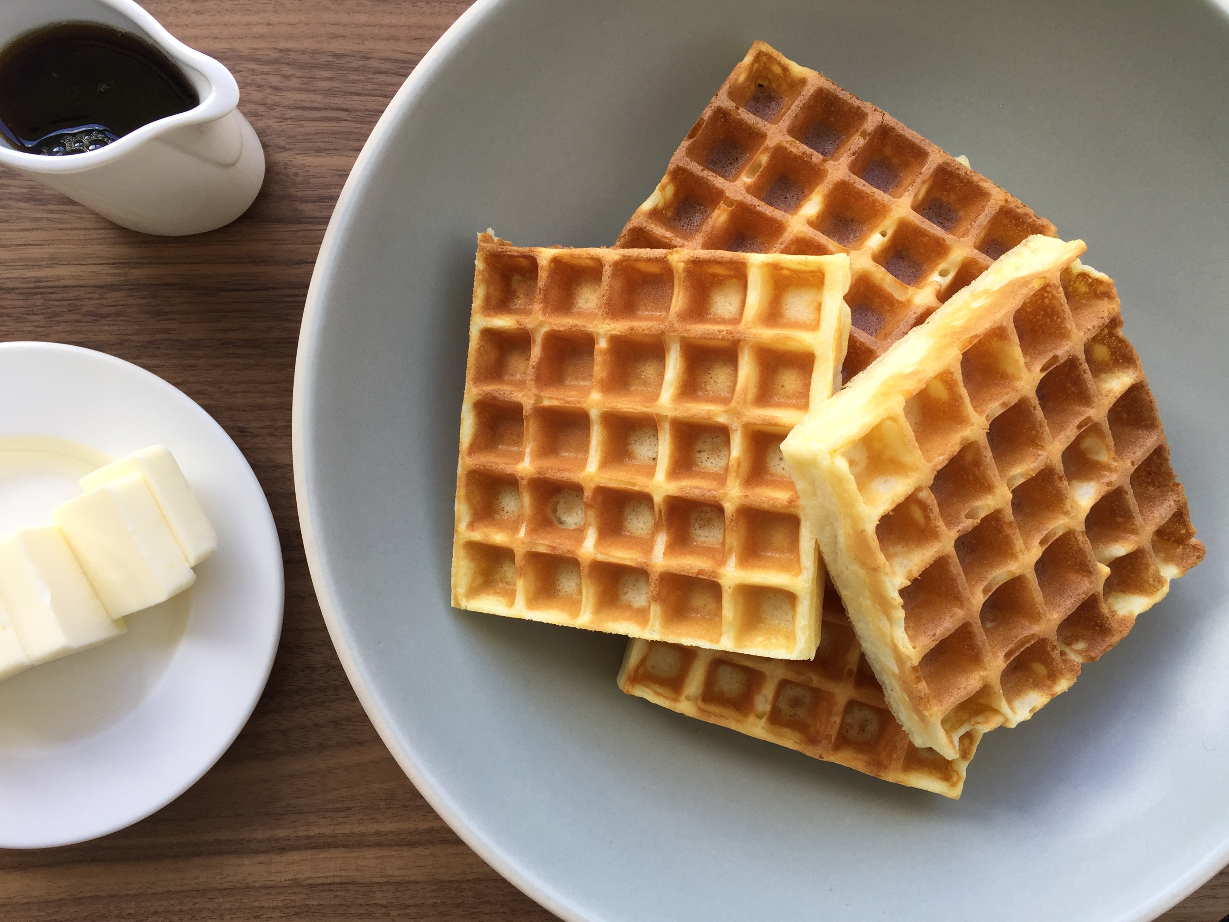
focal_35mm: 29
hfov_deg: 61.7
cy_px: 461
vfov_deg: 48.2
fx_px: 1030
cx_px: 614
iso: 32
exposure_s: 1/60
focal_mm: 4.15
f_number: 2.2
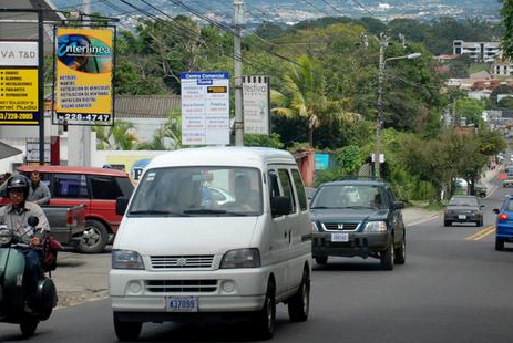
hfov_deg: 17.9
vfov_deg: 12.0
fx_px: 1627
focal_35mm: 114
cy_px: 113
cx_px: 297
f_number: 4.8
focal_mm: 44
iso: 125
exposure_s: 1/500
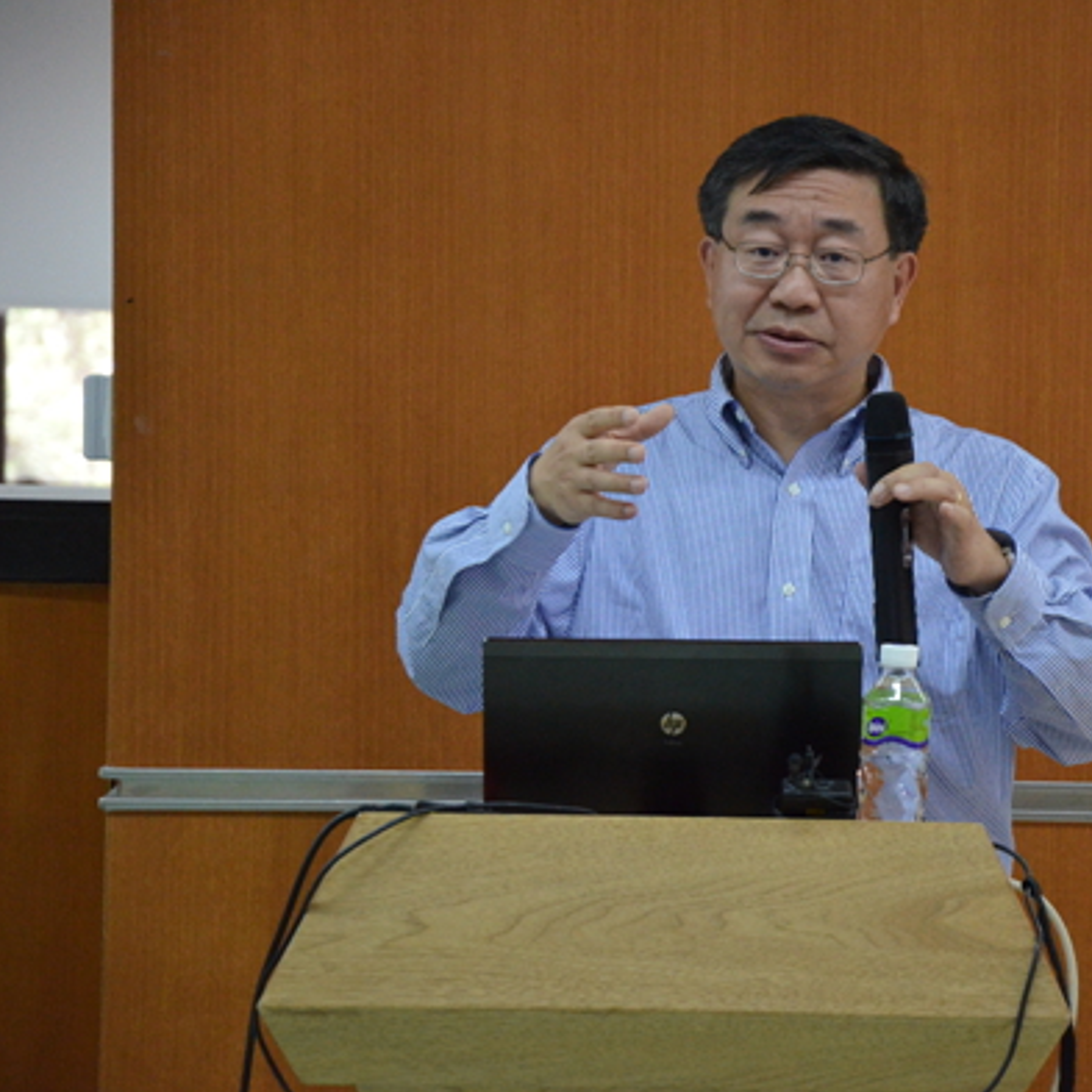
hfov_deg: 8.6
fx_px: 7268
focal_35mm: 204
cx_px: 806
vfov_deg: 8.6
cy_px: 546
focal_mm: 105
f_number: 5.6
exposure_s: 1/80
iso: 2500
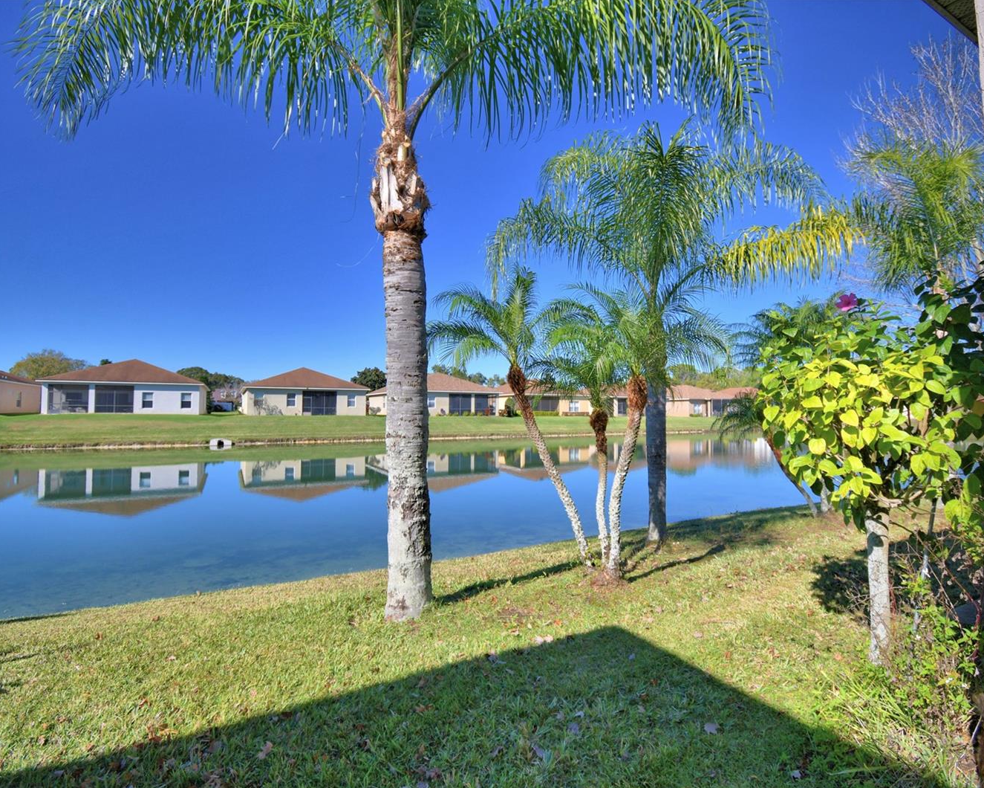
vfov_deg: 77.0
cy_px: 394
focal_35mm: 17
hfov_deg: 89.5
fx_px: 495
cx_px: 530
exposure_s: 1/1250
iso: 100
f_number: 4.5
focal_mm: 10
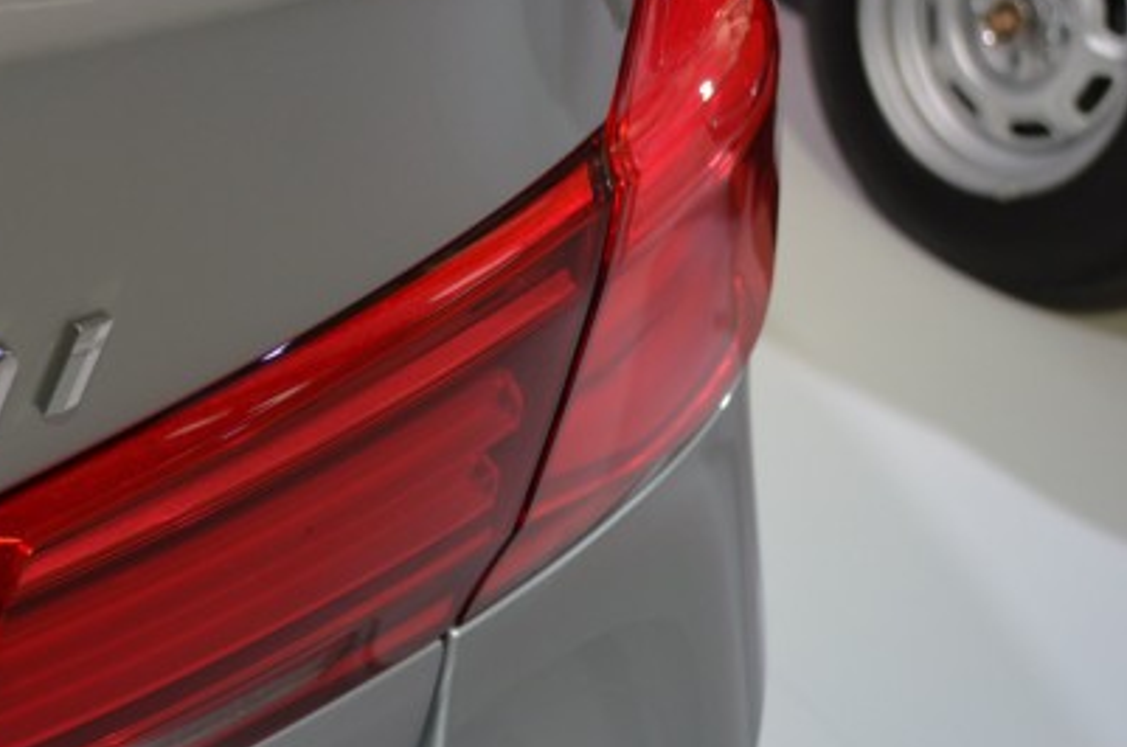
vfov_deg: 18.6
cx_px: 157
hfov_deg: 27.0
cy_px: 389
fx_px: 2282
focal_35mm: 73
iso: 450
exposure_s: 1/60
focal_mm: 26
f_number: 4.2
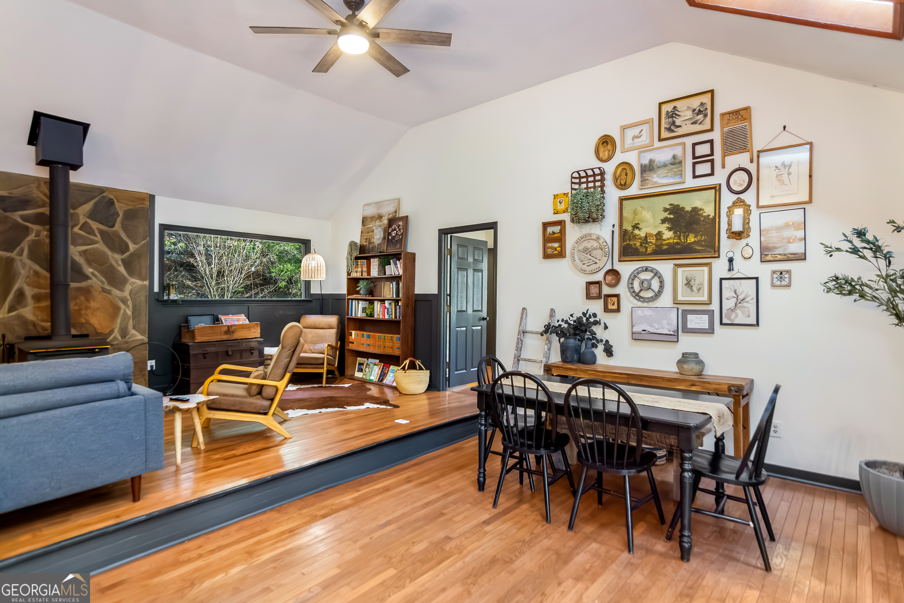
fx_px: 414
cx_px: 452
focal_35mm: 16
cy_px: 302
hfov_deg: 95.0
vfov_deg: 72.1
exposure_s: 1/60
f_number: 2.8
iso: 2200
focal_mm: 11
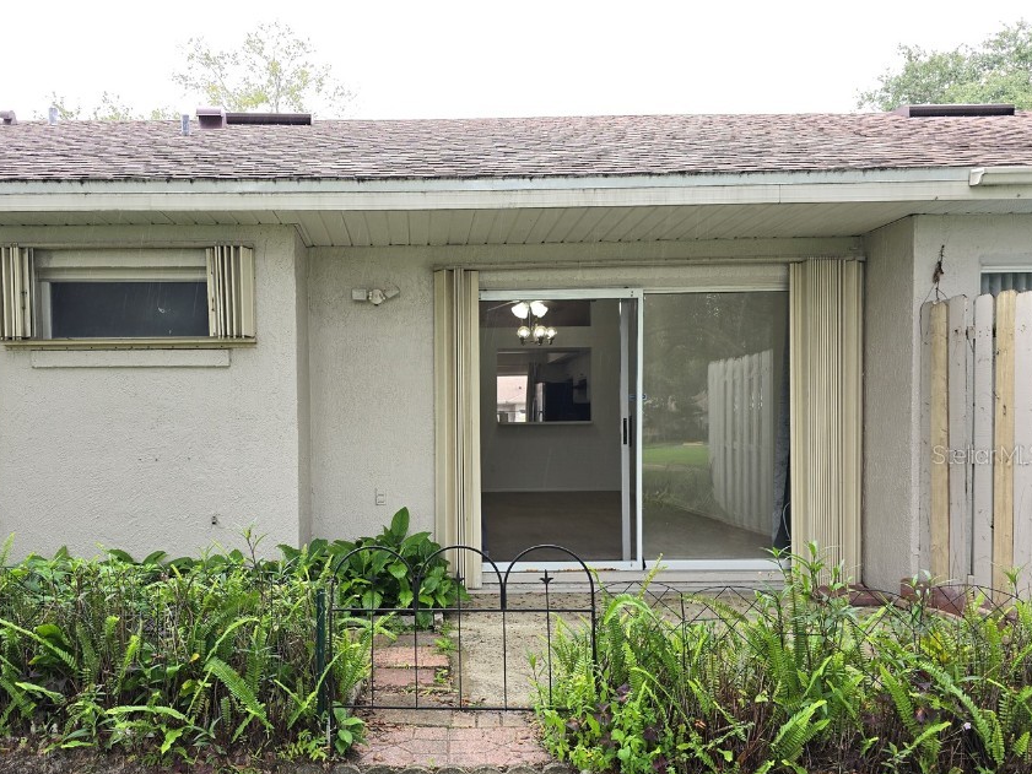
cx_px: 420
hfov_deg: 62.9
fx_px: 835
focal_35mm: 28
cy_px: 454
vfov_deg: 49.5
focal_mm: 6.3
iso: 32
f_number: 1.7
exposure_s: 1/60
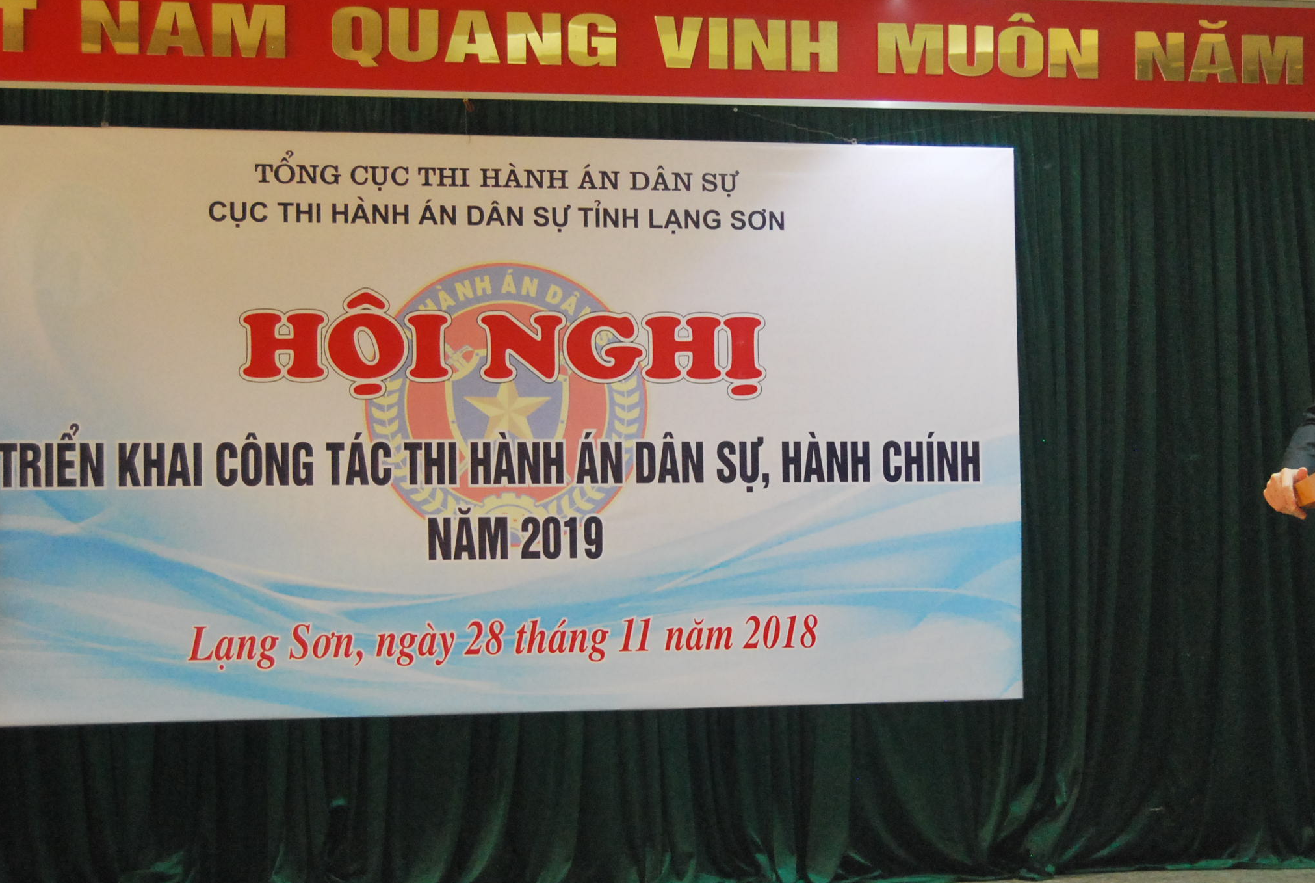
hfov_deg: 27.6
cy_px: 464
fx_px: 2672
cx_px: 783
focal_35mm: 73
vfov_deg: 18.8
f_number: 4.5
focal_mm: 34
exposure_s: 1/80
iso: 1600
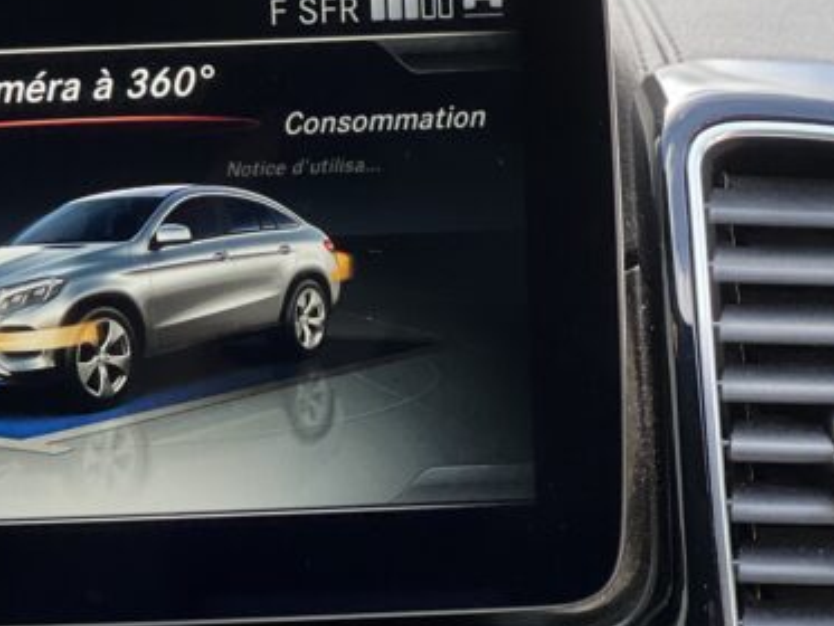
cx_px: 45
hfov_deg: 11.9
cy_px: 241
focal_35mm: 165
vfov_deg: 9.0
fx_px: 3977
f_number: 2.8
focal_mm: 9
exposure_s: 1/121
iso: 125
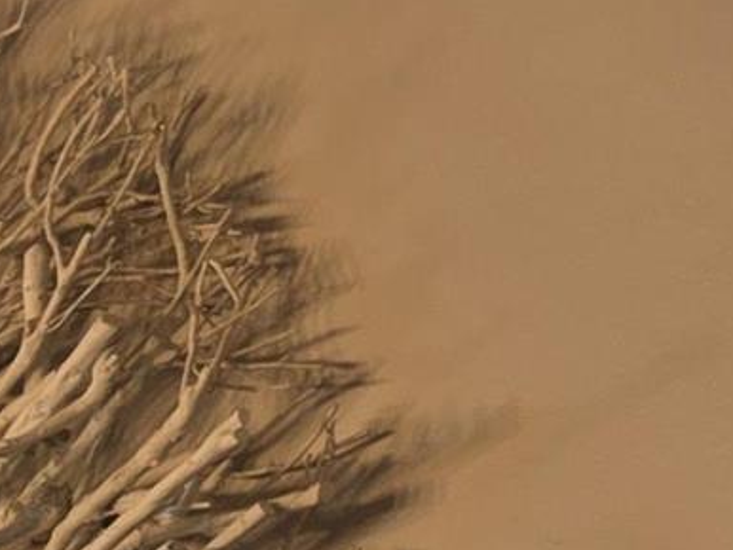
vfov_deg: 6.7
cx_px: -2140
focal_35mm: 183
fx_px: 3877
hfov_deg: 7.6
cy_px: 2044
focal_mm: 6.3
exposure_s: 1/120
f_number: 1.7
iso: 50
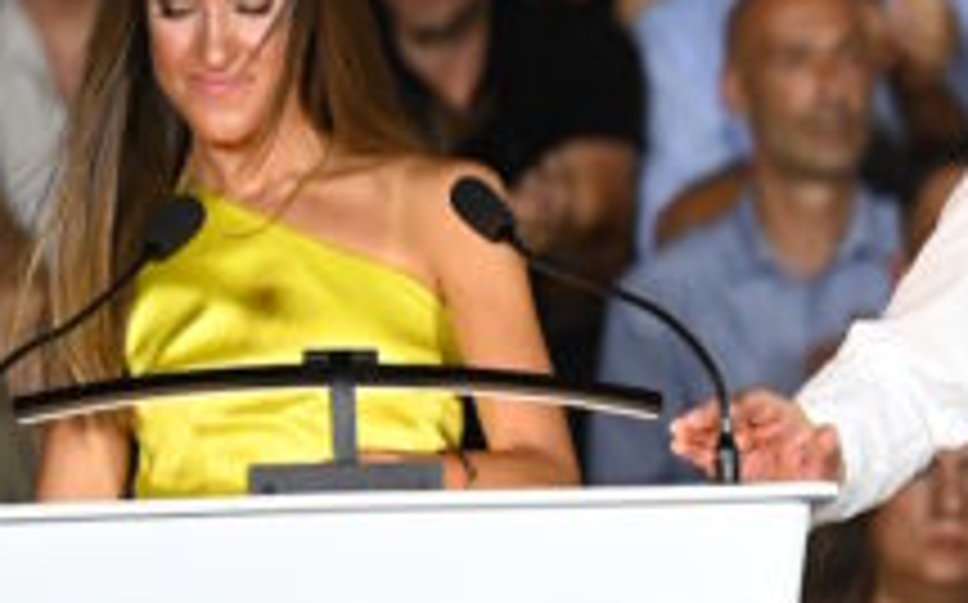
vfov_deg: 1.6
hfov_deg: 2.6
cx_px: 1585
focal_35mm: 814
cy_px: 302
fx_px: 21457
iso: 2500
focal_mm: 200
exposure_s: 1/800
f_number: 2.8
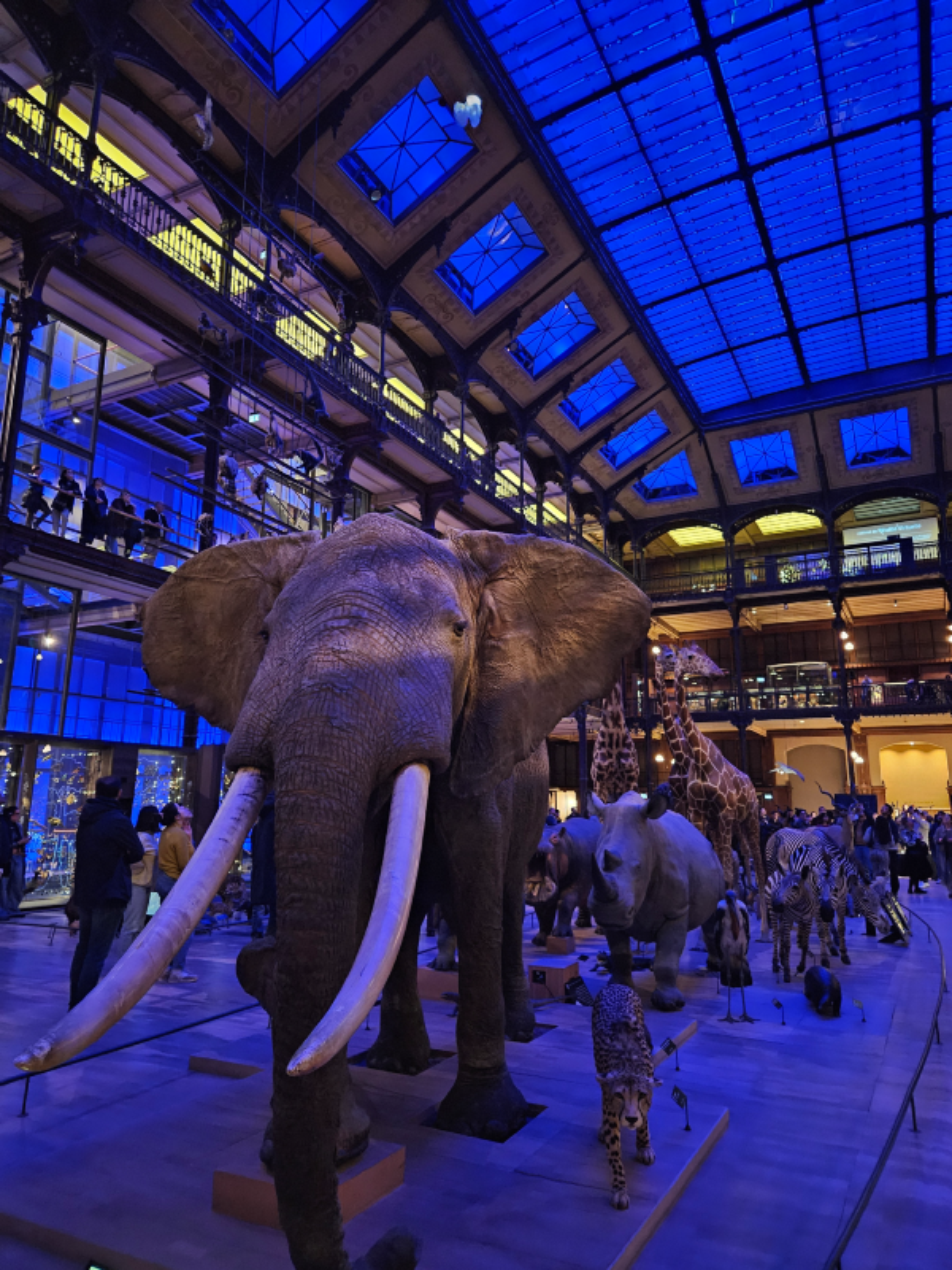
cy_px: 635
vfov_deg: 73.9
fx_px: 843
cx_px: 476
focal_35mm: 23
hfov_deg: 58.9
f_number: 1.8
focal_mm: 5.4
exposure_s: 1/20
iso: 1600
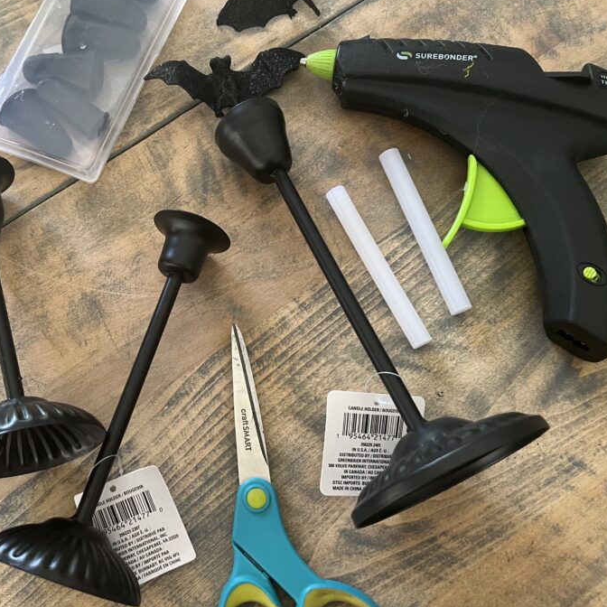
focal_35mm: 35
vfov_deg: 47.2
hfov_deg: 46.8
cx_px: 227
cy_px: 304
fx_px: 694
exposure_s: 1/60
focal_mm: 5.7
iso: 200
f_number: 1.5
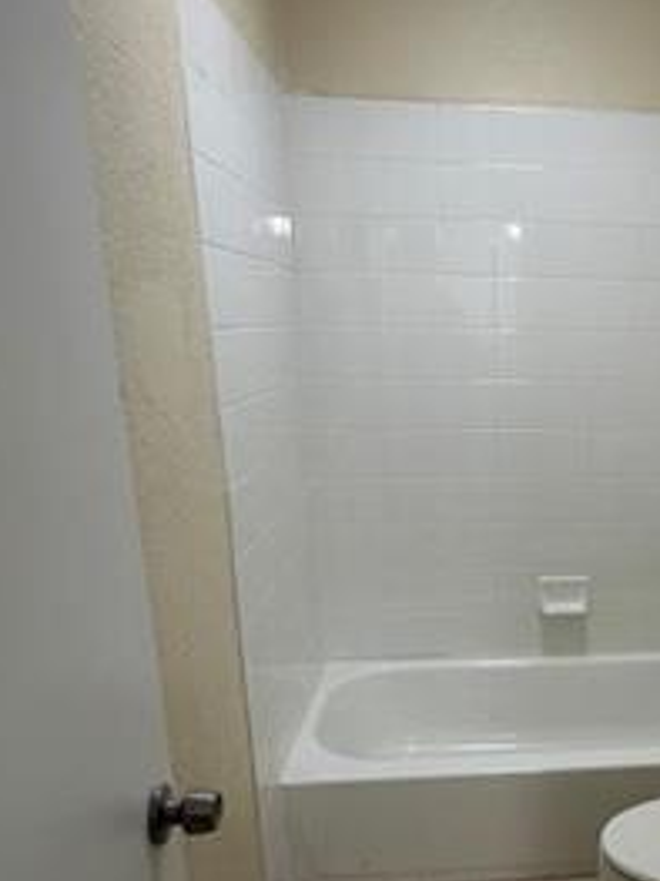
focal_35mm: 32
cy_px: 563
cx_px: 573
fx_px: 814
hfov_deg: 41.2
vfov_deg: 56.0
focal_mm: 2.22
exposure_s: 1/120
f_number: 2.2
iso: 160
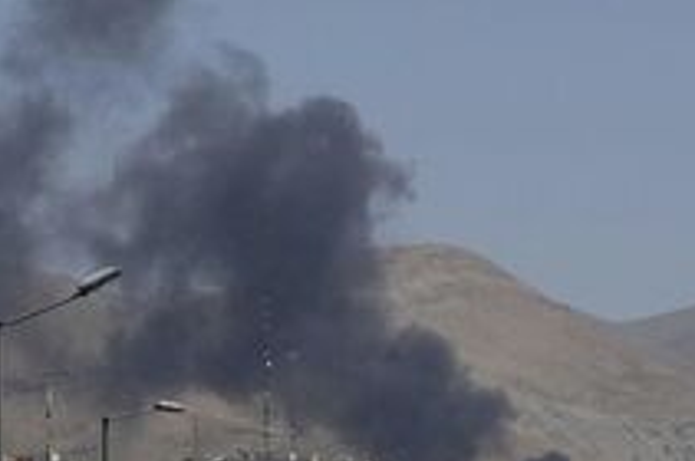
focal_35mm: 247
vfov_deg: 5.5
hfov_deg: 8.3
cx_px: 148
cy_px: 295
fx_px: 4761
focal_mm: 65
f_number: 11
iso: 800
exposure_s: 1/2000
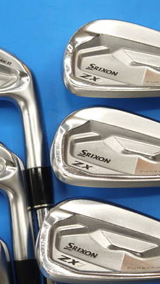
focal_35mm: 85
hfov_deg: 14.2
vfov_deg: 25.0
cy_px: 147
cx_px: 44
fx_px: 642
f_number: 4.5
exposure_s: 1/60
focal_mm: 24
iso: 160
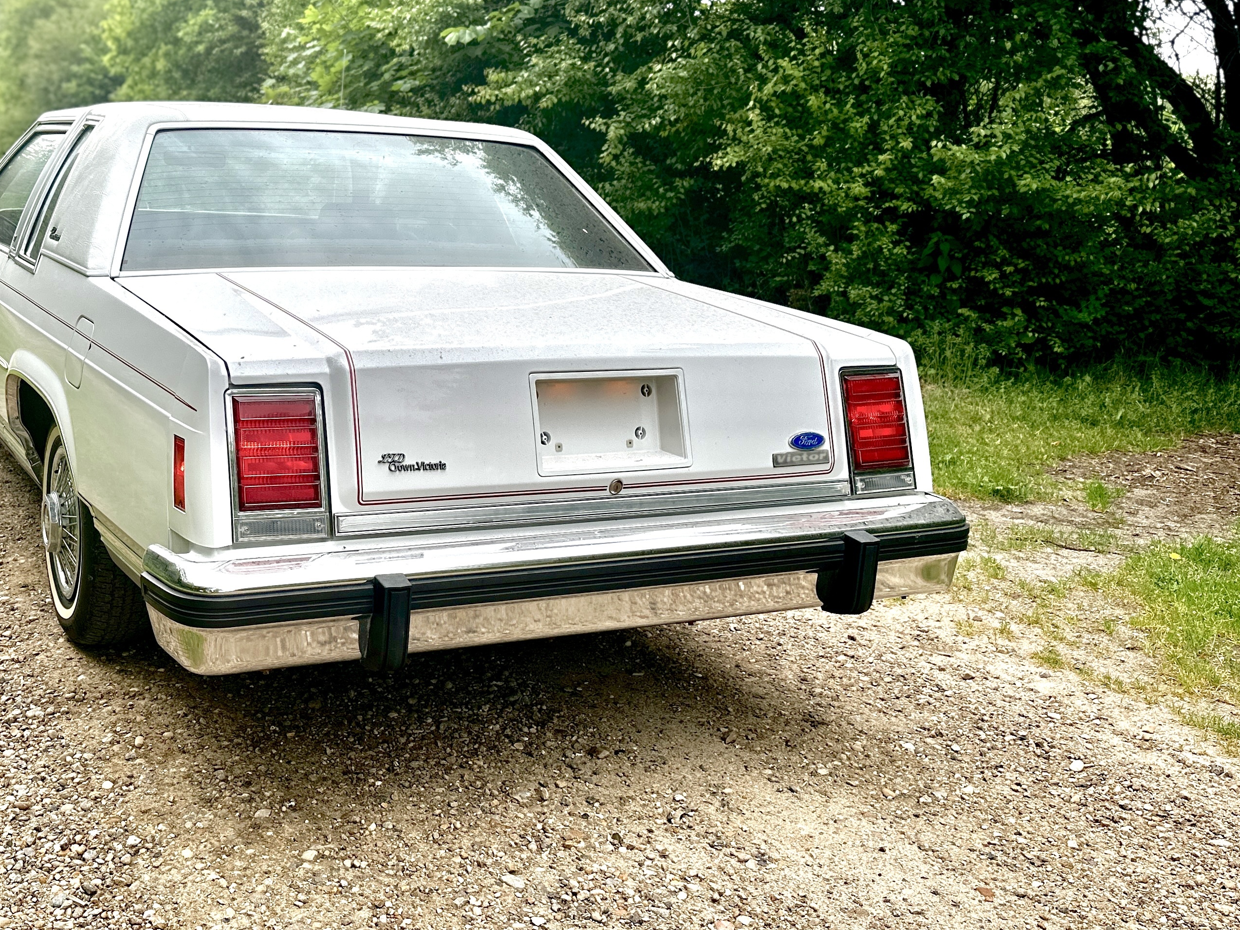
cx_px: 393
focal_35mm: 38
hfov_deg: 48.0
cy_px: 410
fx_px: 1361
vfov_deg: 37.7
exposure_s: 1/444
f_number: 1.78
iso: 80
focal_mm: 6.86
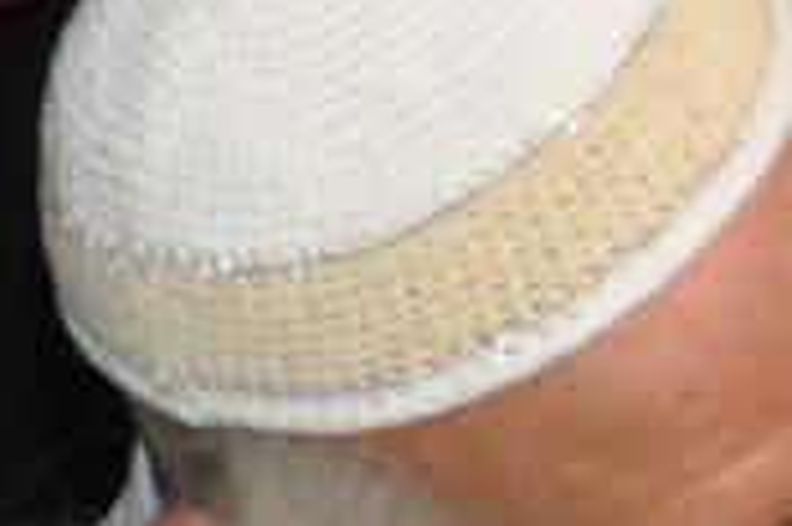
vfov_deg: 3.6
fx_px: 8440
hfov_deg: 5.3
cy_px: 877
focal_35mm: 384
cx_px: -792
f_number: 5
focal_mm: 44
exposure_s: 1/60
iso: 500
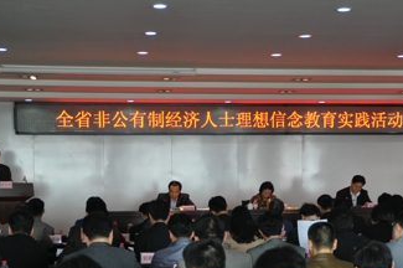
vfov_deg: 16.8
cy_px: 186
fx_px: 903
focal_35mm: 81
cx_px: 236
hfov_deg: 25.1
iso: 640
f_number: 4.2
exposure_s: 1/60
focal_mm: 35
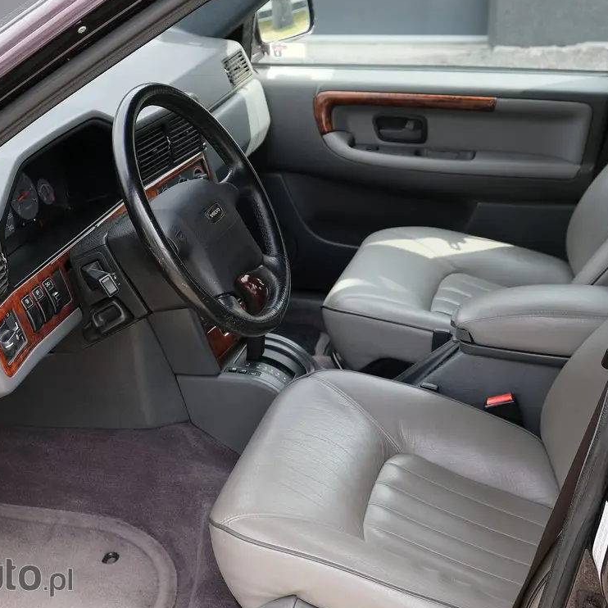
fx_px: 1212
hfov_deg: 28.2
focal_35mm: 61
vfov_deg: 28.2
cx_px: 285
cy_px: 304
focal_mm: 31.5
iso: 320
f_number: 5
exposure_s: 1/125
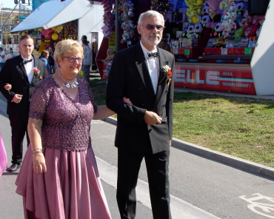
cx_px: 117
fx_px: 503
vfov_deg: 24.6
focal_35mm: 62
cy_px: 117
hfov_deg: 30.4
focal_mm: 7.5
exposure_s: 1/210
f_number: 4.5
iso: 70
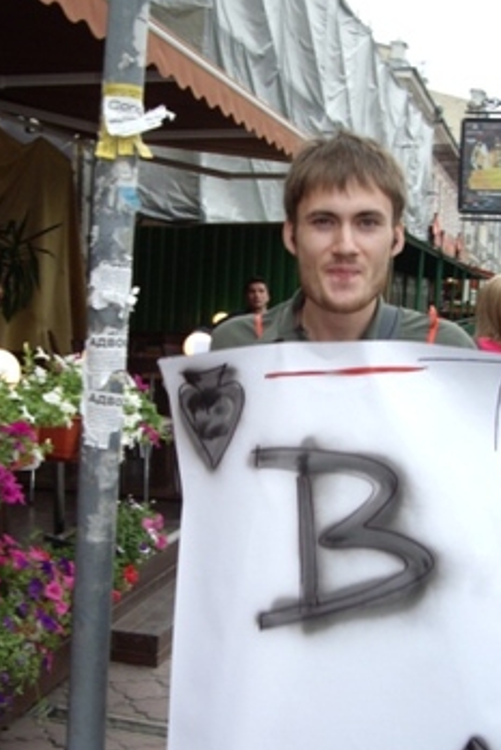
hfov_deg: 26.5
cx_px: 264
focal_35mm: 51
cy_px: 443
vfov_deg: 38.7
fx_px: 1063
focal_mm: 7.9
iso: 100
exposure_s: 1/60
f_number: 2.8
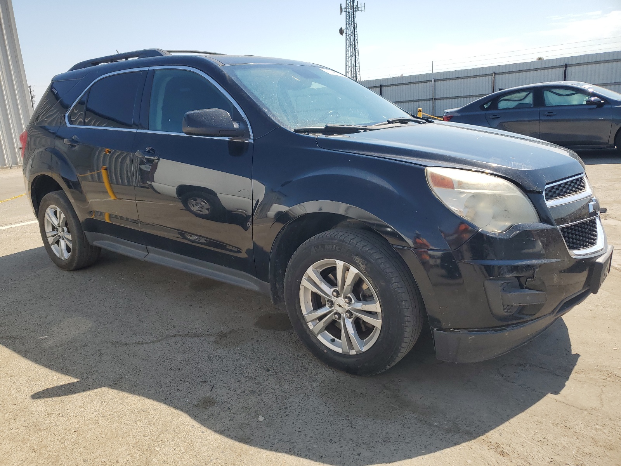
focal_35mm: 26
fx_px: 466
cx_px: 310
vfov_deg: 53.1
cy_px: 233
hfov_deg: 67.3
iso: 50
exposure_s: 1/2500
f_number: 1.5
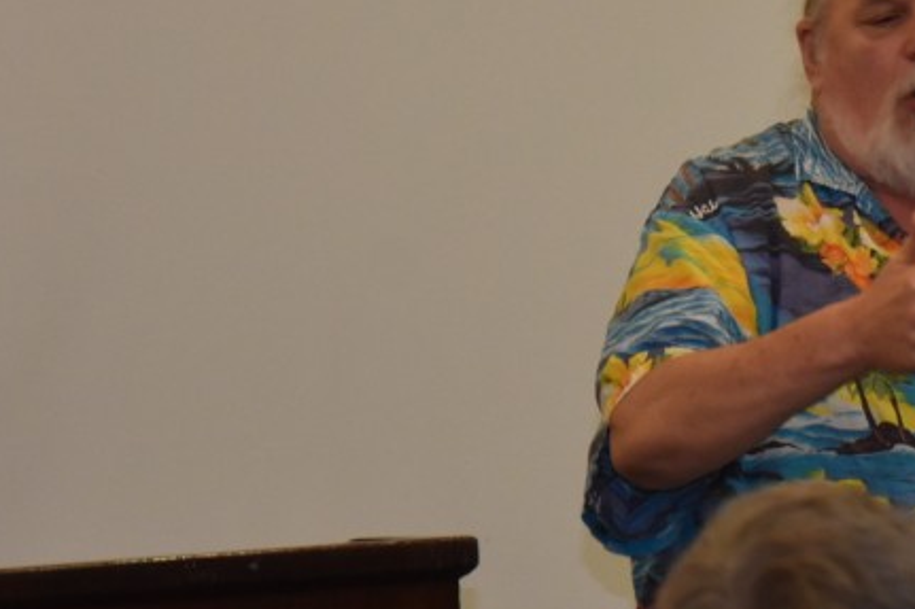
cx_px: 1042
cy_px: 132
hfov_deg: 5.7
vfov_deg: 3.8
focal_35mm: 361
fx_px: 9171
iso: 1600
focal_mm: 90
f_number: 5.6
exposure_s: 1/60
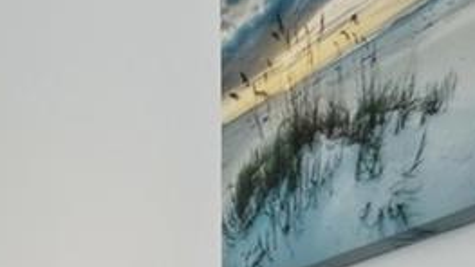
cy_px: 543
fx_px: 1325
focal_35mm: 105
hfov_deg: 15.3
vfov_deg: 10.5
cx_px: -542
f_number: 7.1
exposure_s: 1/30
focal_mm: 16.5
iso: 400
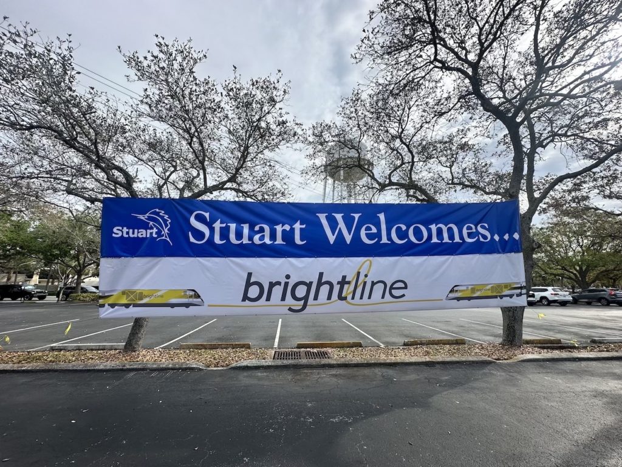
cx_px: 311
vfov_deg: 85.7
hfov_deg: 102.1
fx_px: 252
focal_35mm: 14
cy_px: 234
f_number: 2.2
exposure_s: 1/1715
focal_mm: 2.22
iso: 50
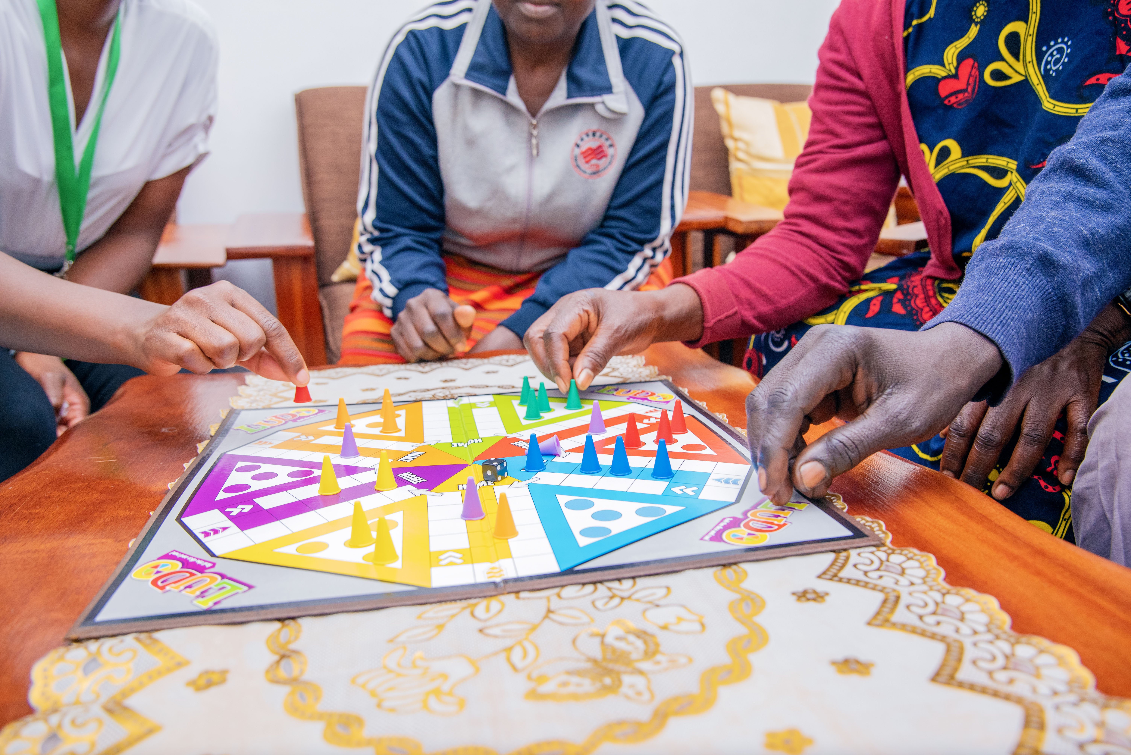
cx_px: 566
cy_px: 378
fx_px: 974
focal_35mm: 31
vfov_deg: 42.4
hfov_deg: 60.3
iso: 1000
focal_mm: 31
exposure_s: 1/250
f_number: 5
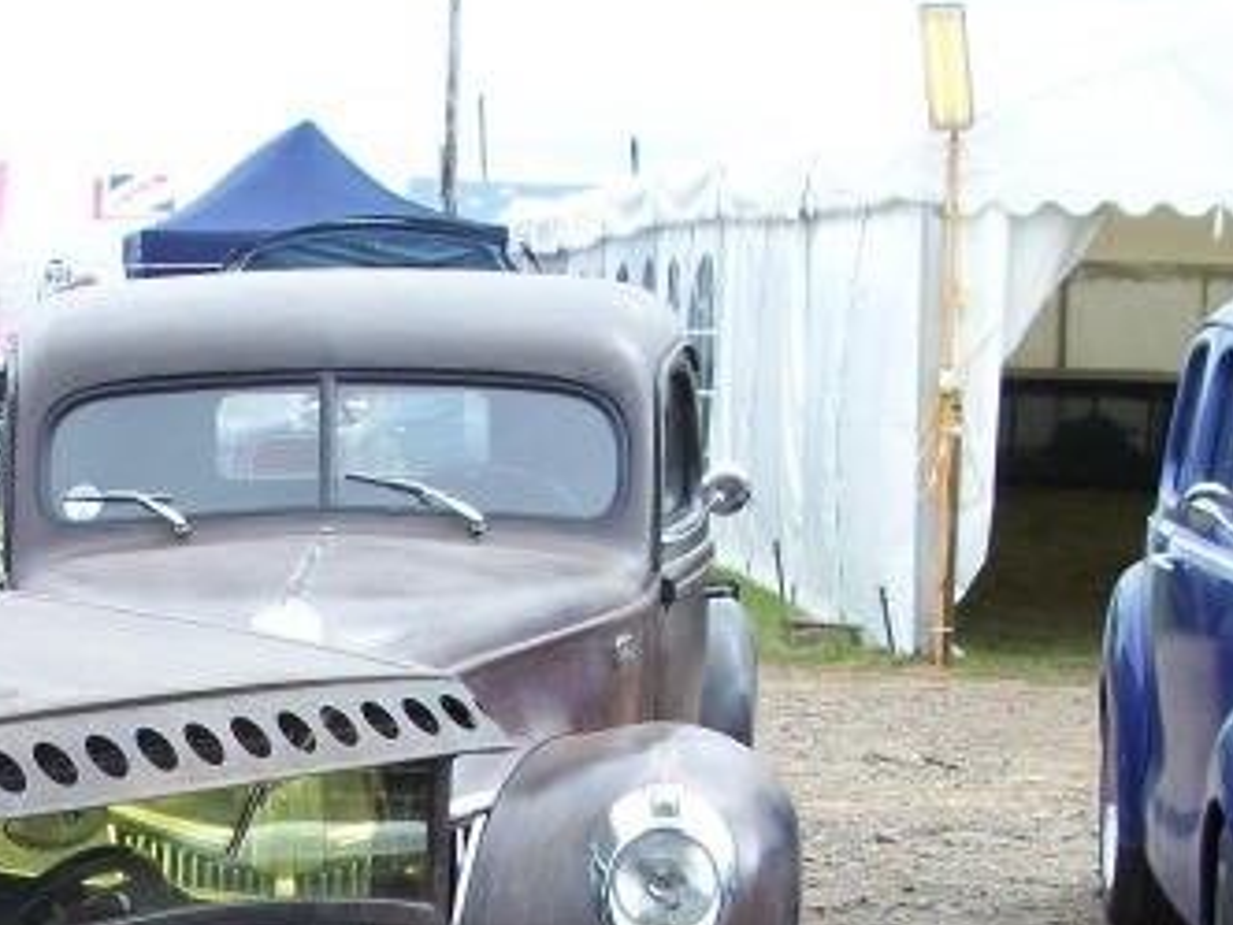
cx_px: 108
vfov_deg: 13.1
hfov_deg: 17.9
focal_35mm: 108
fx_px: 3847
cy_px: 1319
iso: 134
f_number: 3.1
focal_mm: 6.3
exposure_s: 1/500
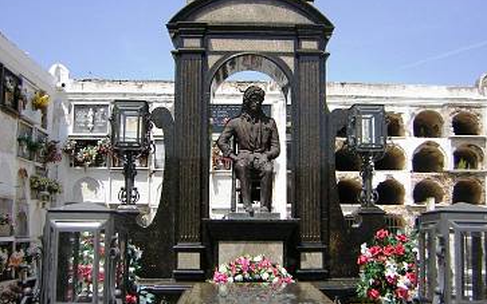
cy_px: 165
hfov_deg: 47.1
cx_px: 266
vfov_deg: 30.5
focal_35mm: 42
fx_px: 558
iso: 50
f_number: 5.2
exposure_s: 1/404
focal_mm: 4.7
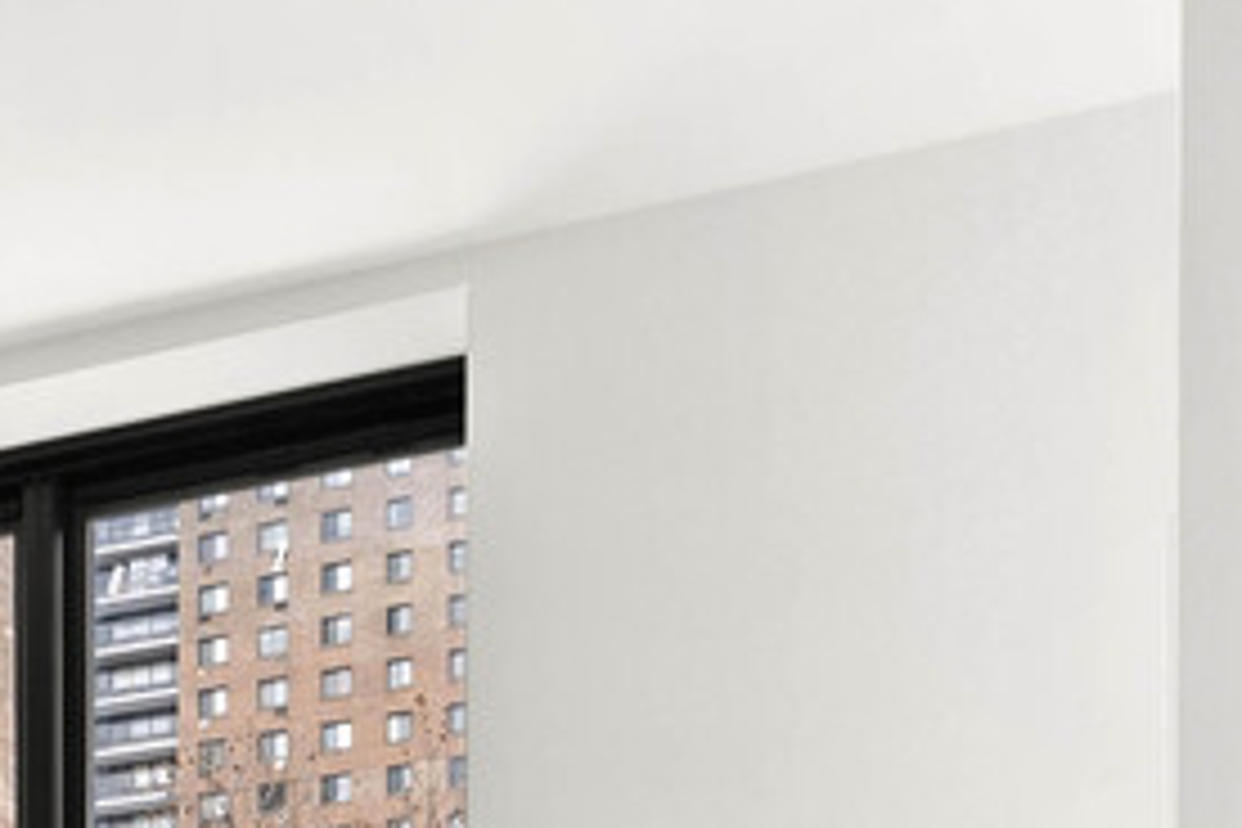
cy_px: 1570
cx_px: -126
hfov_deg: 24.8
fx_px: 2622
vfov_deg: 15.1
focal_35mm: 76
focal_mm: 14
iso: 400
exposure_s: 1.3
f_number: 11
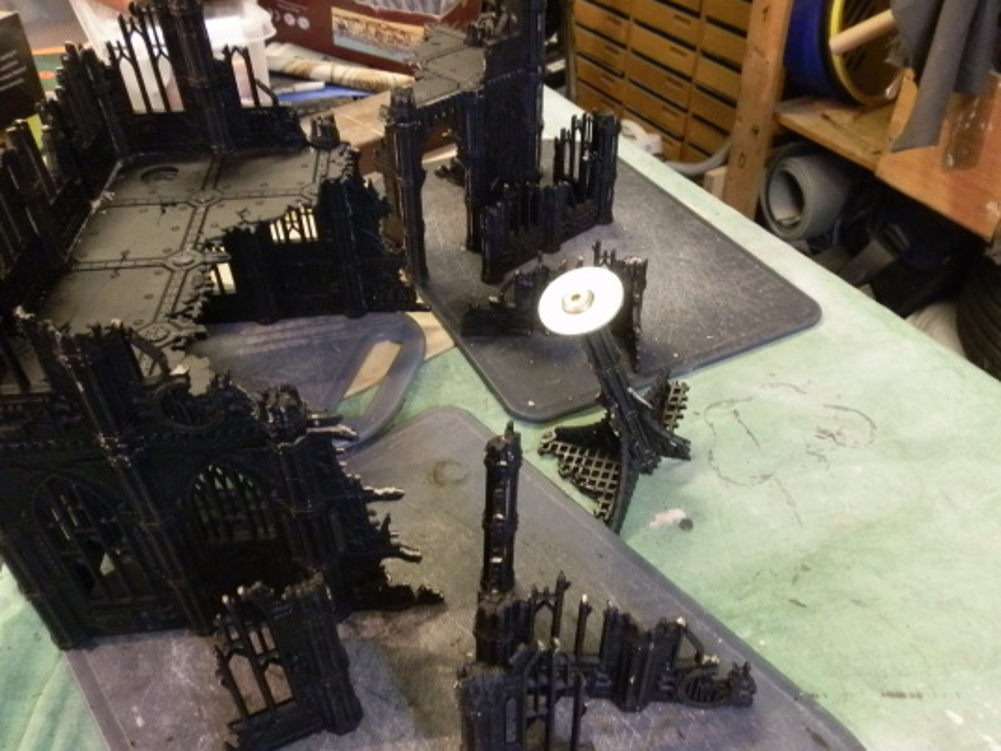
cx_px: 500
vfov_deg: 49.7
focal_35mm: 28
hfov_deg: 63.4
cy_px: 376
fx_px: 810
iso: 400
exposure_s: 1/15
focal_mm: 5
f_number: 3.1
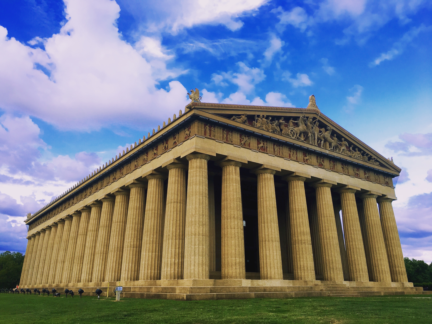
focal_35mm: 29
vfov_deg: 48.2
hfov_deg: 61.7
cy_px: 162
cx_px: 216
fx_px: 362
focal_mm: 4.15
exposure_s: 1/133
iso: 25
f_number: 2.2
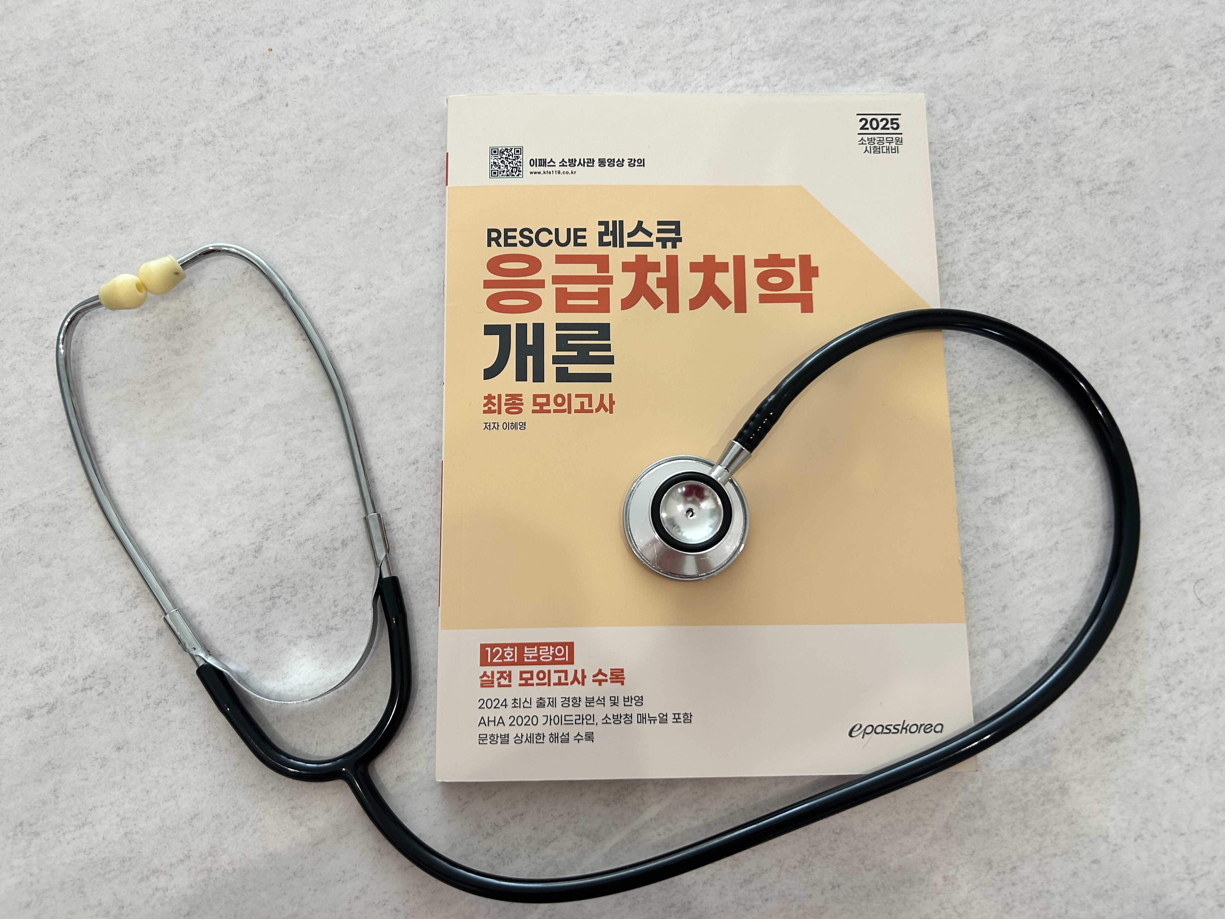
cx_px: 612
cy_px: 460
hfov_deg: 67.3
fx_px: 920
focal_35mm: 26
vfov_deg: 53.1
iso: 80
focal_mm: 5.7
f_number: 1.5
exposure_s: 1/120
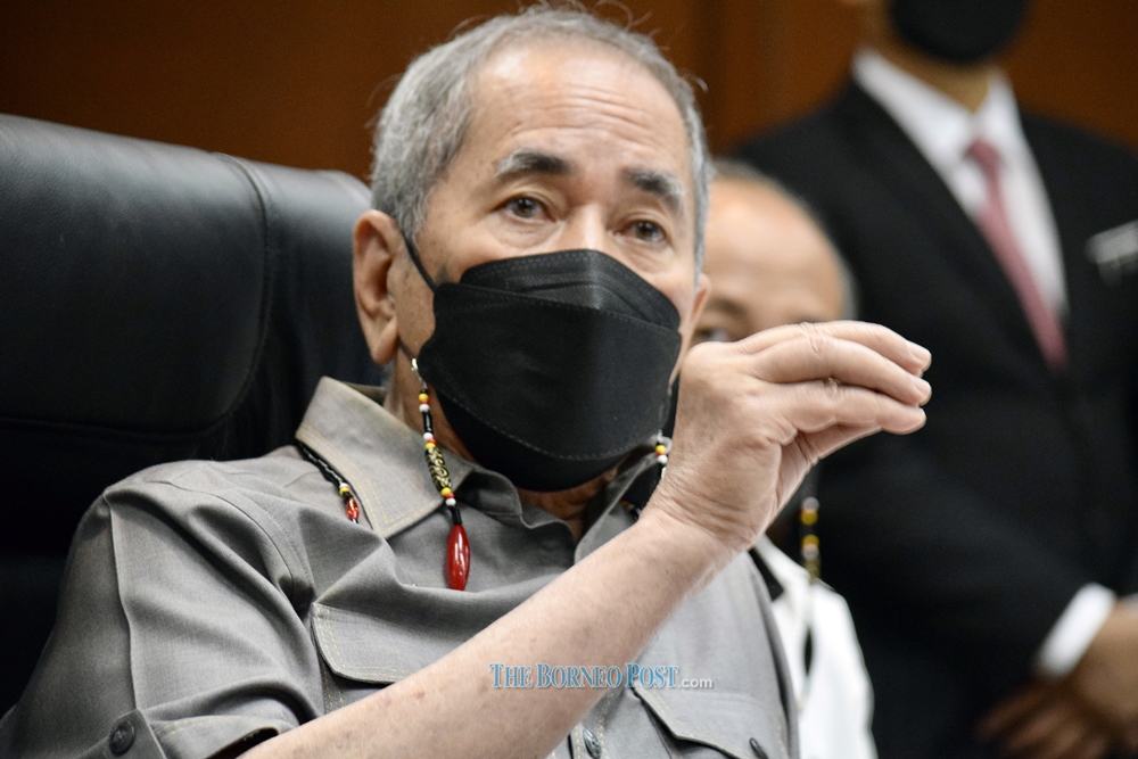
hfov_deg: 10.5
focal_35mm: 195
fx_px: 6165
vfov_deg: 7.0
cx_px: 569
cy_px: 380
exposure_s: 1/125
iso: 3200
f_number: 4.8
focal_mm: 130
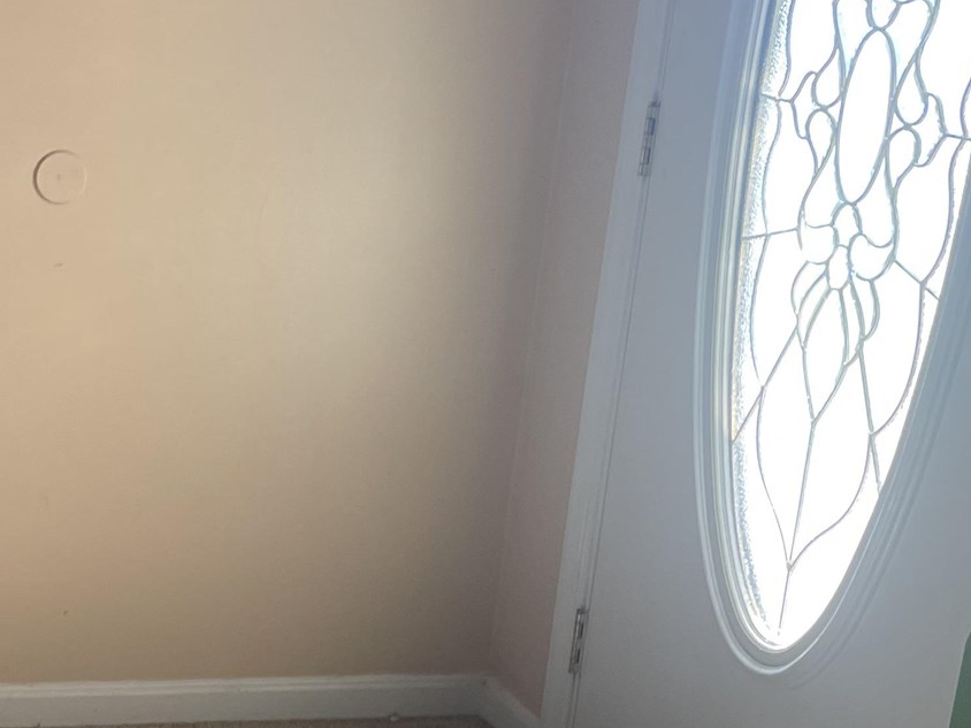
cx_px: -17
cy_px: 374
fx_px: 1992
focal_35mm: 71
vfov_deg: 20.7
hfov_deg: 25.9
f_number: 1.6
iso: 64
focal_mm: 5.1
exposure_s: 1/60
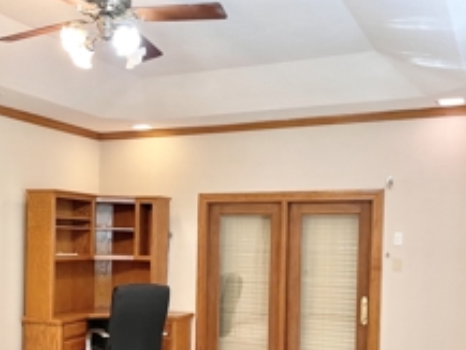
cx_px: 142
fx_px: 647
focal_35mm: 48
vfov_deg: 29.9
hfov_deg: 39.0
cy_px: 253
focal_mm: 4.2
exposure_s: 1/60
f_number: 1.6
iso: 200
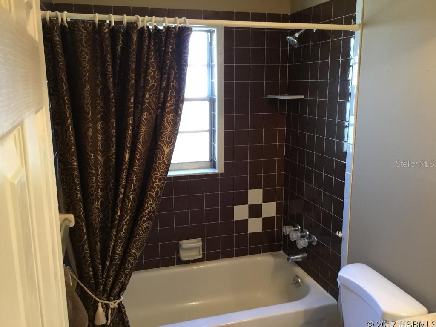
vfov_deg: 45.4
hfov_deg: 58.4
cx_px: 218
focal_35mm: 31
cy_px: 164
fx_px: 390
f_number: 2.4
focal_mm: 3.3
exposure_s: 1/30
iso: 200
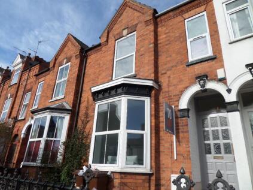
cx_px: 126
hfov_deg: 71.6
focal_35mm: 24
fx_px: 175
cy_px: 95
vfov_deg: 56.8
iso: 80
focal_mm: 4.3
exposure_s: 1/1000
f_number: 3.1
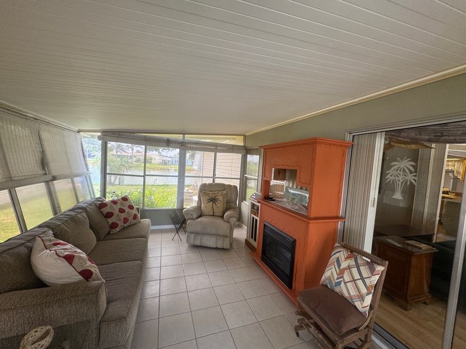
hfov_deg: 102.1
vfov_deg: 85.7
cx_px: 233
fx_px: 188
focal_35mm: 14
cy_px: 174
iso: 80
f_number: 2.2
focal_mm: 2.22
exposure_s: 1/99
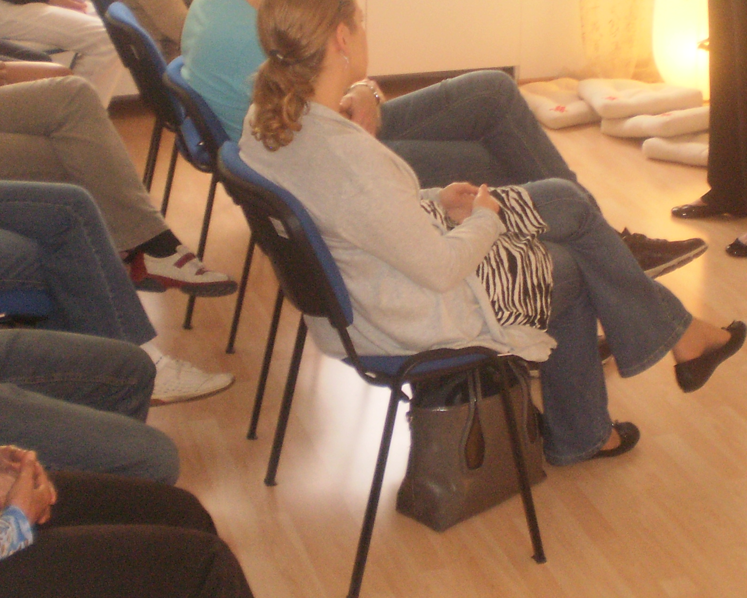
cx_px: 469
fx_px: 1592
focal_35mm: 72
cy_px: 139
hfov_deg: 26.3
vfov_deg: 21.1
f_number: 3.1
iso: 200
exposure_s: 1/30
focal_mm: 6.3
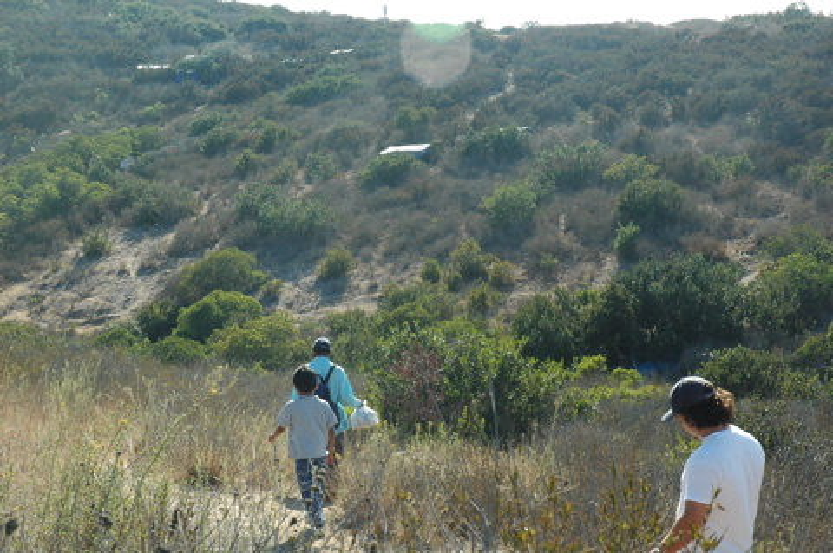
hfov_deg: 28.1
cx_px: 416
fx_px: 1664
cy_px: 276
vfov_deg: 18.9
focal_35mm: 72
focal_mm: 48
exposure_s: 1/400
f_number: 11
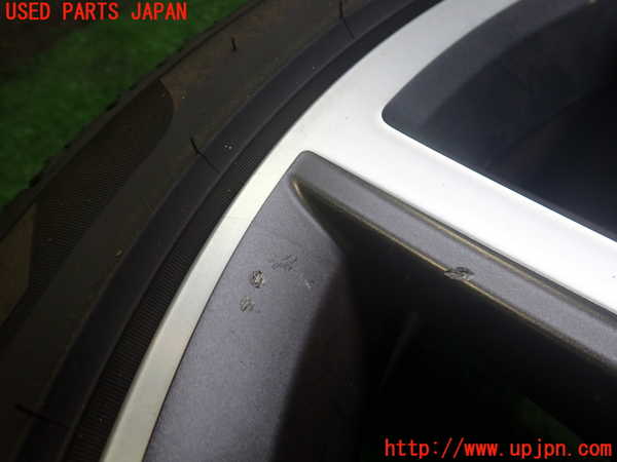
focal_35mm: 30
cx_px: 308
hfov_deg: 60.0
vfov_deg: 46.8
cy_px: 231
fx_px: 535
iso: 200
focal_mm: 5.4
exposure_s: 1/80
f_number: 2.3
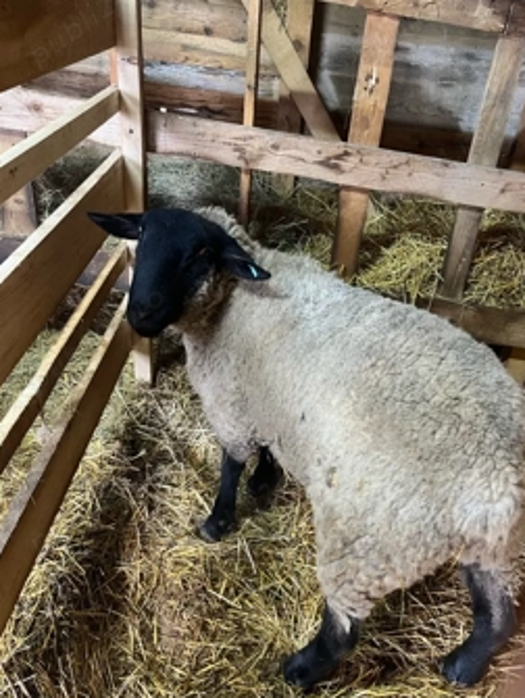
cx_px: 300
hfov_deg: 45.4
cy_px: 365
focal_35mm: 31
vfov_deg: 58.3
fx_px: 626
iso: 320
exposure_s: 1/50
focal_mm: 5.1
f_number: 1.6
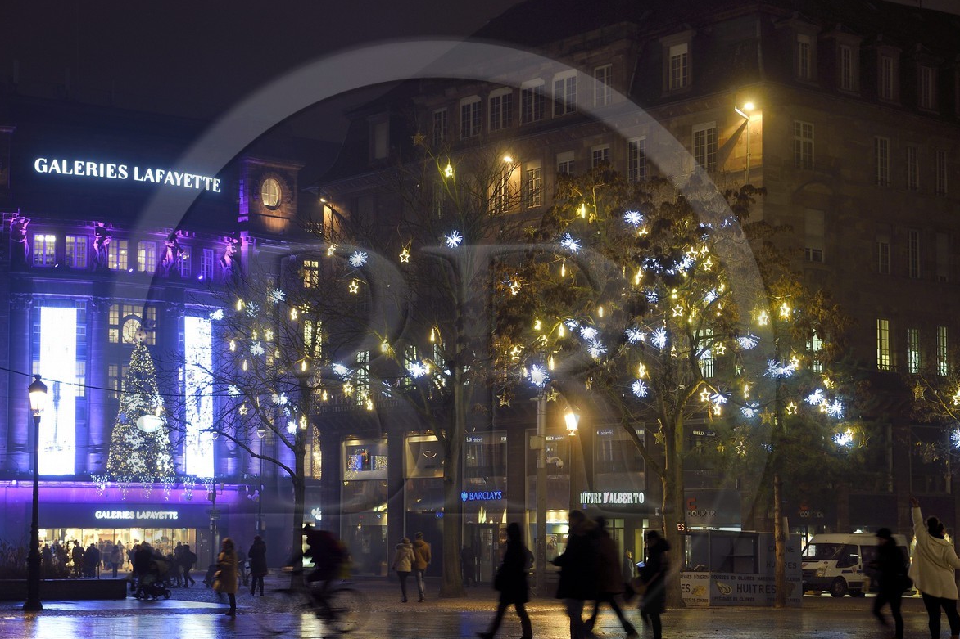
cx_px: 437
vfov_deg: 19.2
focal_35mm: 71
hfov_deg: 28.4
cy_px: 380
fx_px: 1893
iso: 400
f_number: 5.6
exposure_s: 1/13
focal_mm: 52
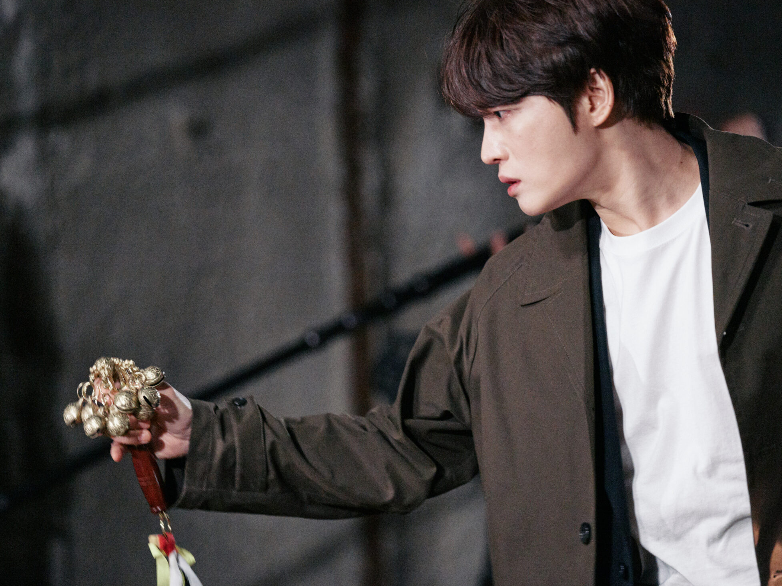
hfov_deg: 17.3
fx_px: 2575
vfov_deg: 13.0
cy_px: 346
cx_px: 391
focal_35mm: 114
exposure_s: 1/18
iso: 12800
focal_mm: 110
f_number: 2
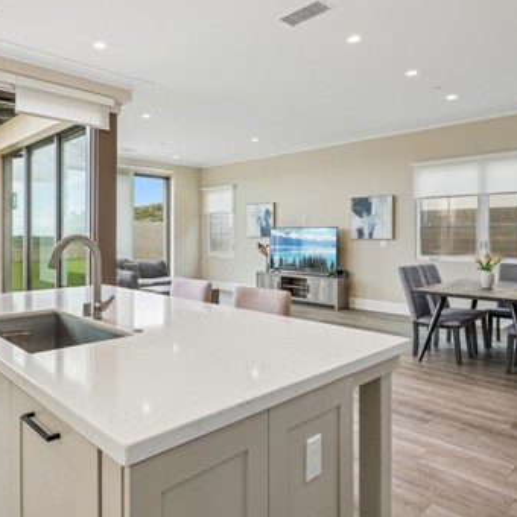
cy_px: 247
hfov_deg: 63.4
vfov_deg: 65.0
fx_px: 406
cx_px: 173
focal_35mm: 24
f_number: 8
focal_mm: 10
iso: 200
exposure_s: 1/60
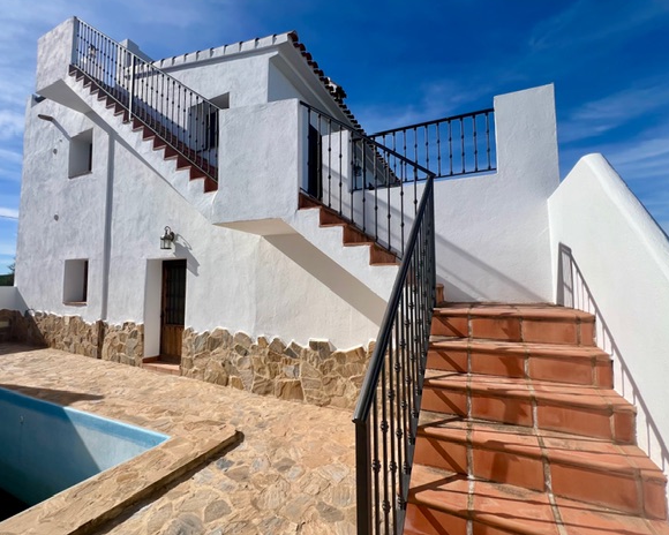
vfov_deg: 88.0
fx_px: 277
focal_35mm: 14
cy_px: 261
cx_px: 314
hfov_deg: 100.6
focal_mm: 1.57
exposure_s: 1/3311
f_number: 1.8
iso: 32
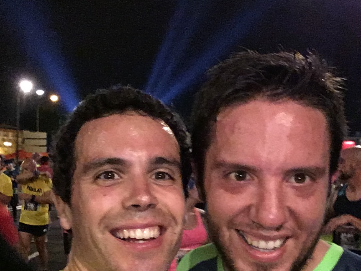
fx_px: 480
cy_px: 177
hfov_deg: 41.2
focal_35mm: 46
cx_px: 171
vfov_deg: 31.3
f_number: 2.4
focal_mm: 2.15
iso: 800
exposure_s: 1/20
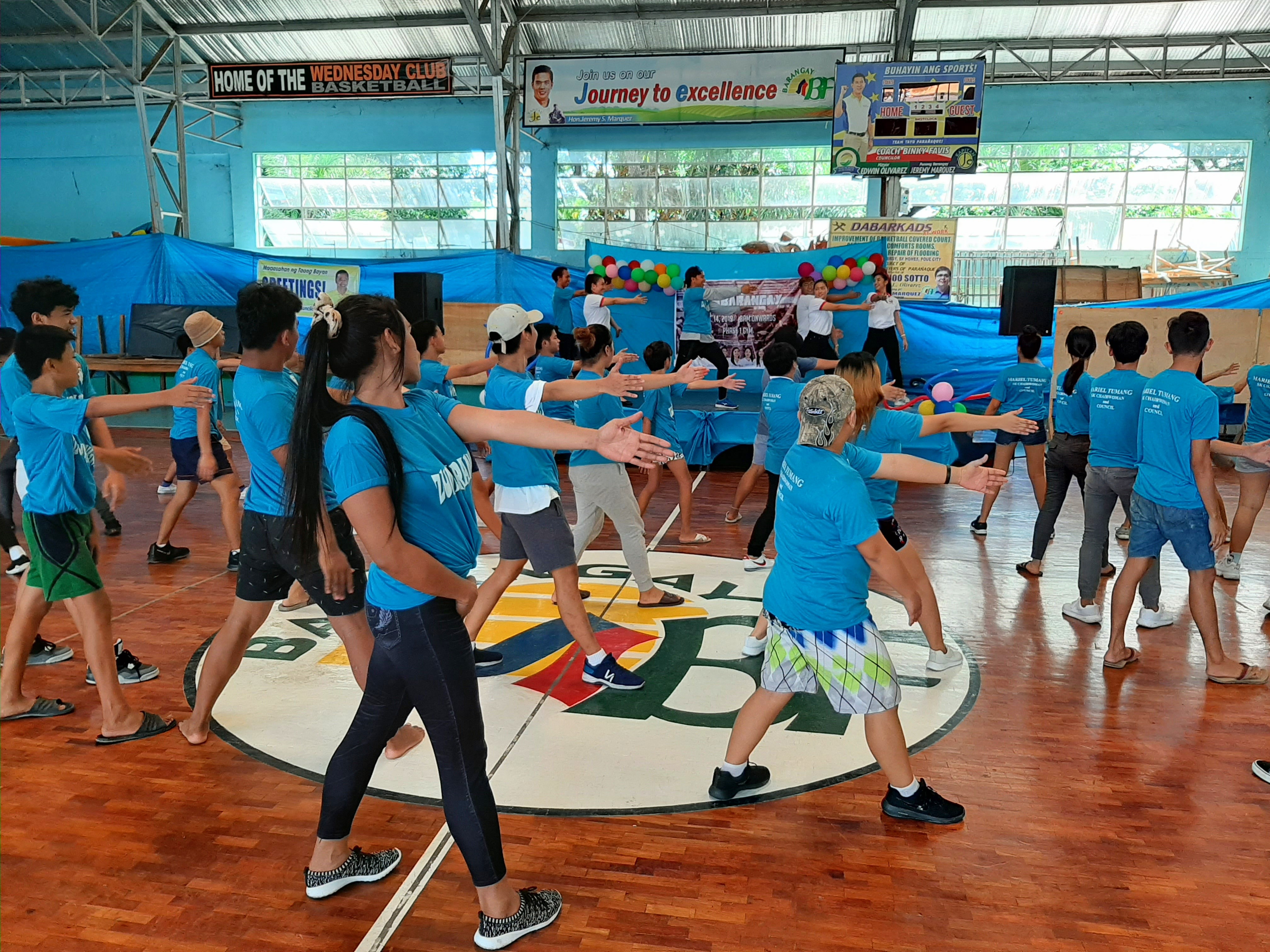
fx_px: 954
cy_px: 476
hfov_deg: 67.3
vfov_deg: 53.1
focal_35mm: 26
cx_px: 635
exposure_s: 1/120
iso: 64
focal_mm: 3.93
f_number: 1.7
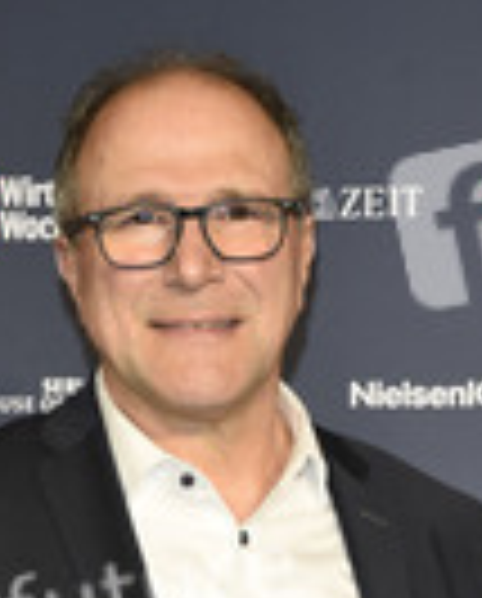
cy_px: 877
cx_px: 212
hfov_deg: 7.4
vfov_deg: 8.9
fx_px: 3750
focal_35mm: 211
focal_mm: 75
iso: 1250
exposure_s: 1/200
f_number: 7.1
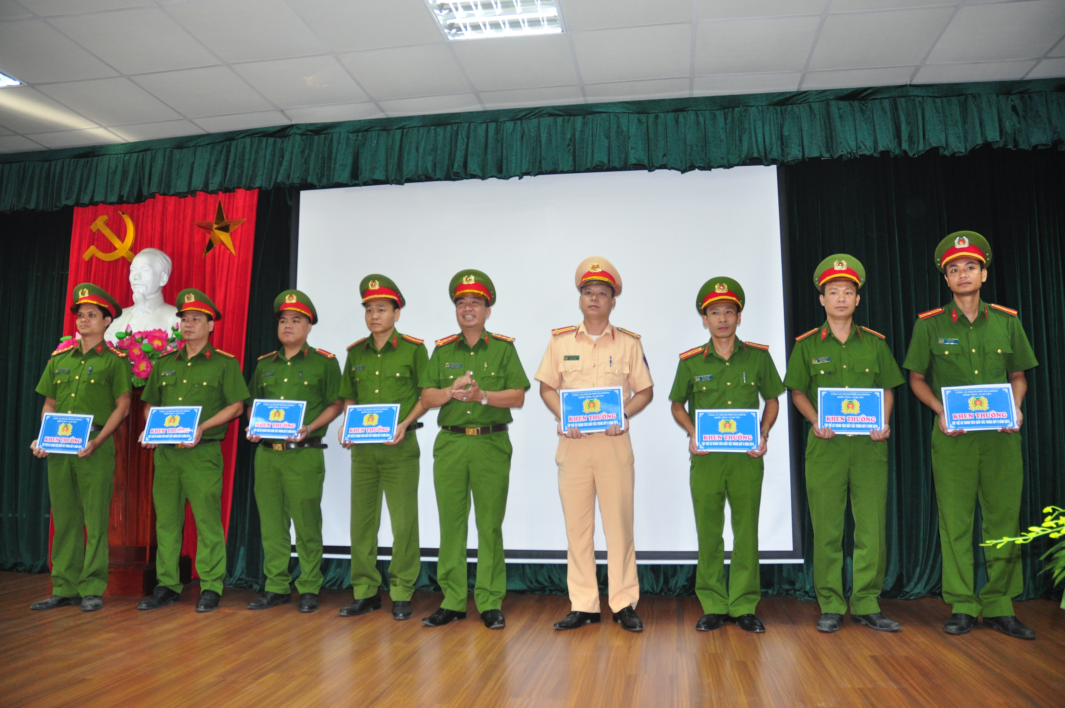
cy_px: 354
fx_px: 798
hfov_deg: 67.4
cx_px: 532
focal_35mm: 27
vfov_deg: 47.8
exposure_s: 1/60
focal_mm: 18
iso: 800
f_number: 3.5
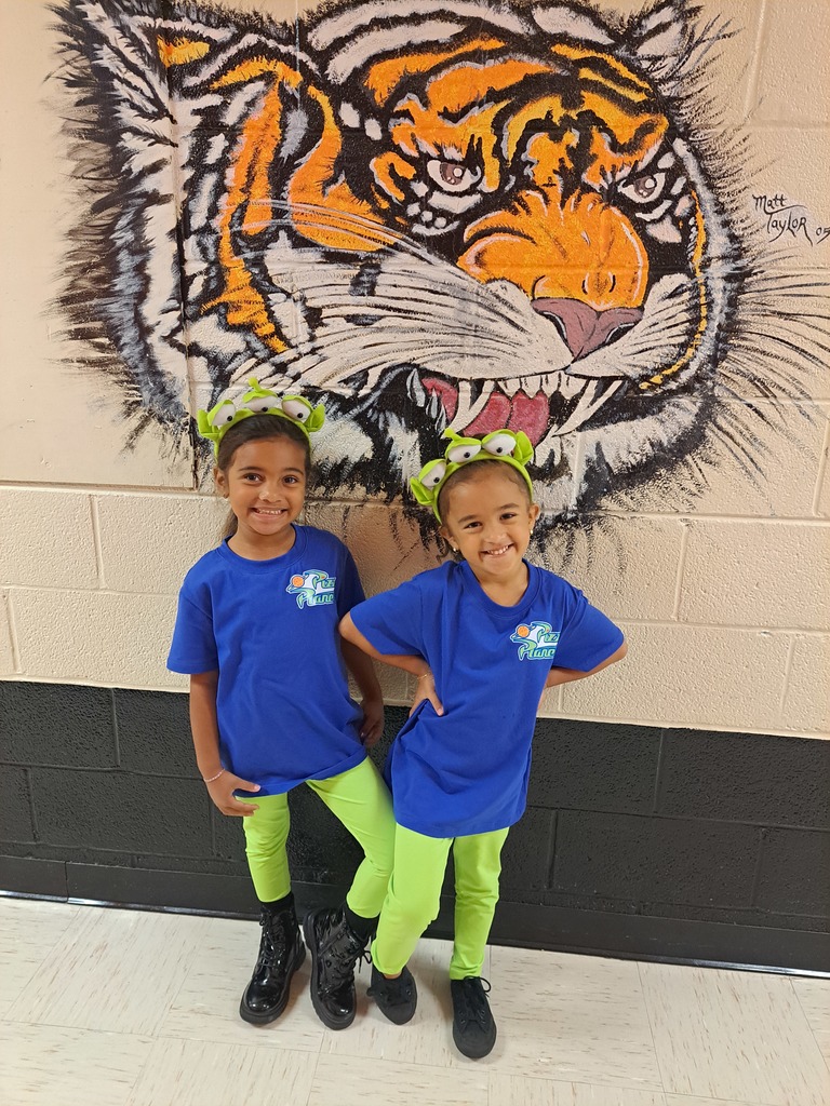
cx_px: 415
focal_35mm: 24
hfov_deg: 56.8
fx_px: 767
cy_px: 553
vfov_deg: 71.6
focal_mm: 5.23
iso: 320
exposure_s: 1/30
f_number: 1.8
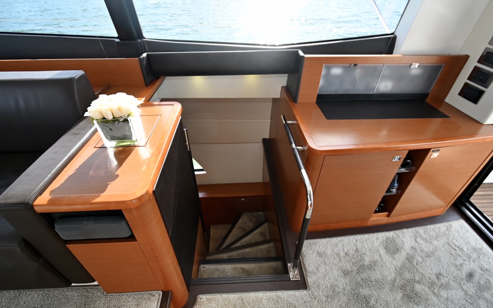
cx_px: 245
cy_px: 151
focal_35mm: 16
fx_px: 215
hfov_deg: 97.8
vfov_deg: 71.2
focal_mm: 10
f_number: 4.5
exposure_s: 1/250
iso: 400
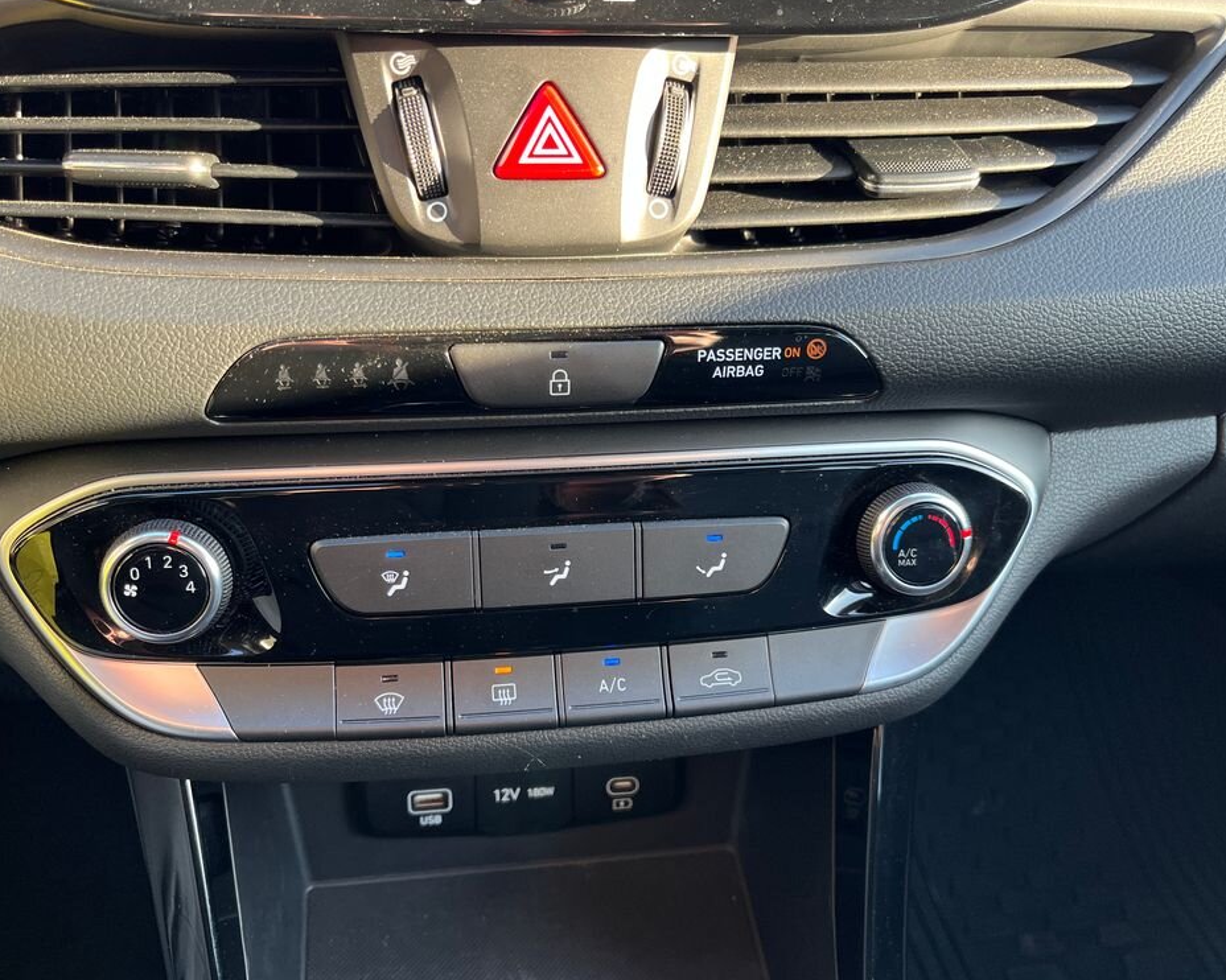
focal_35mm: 28
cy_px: 494
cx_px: 569
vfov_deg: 51.5
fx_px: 1016
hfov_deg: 62.2
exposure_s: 1/103
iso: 125
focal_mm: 5.1
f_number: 1.6
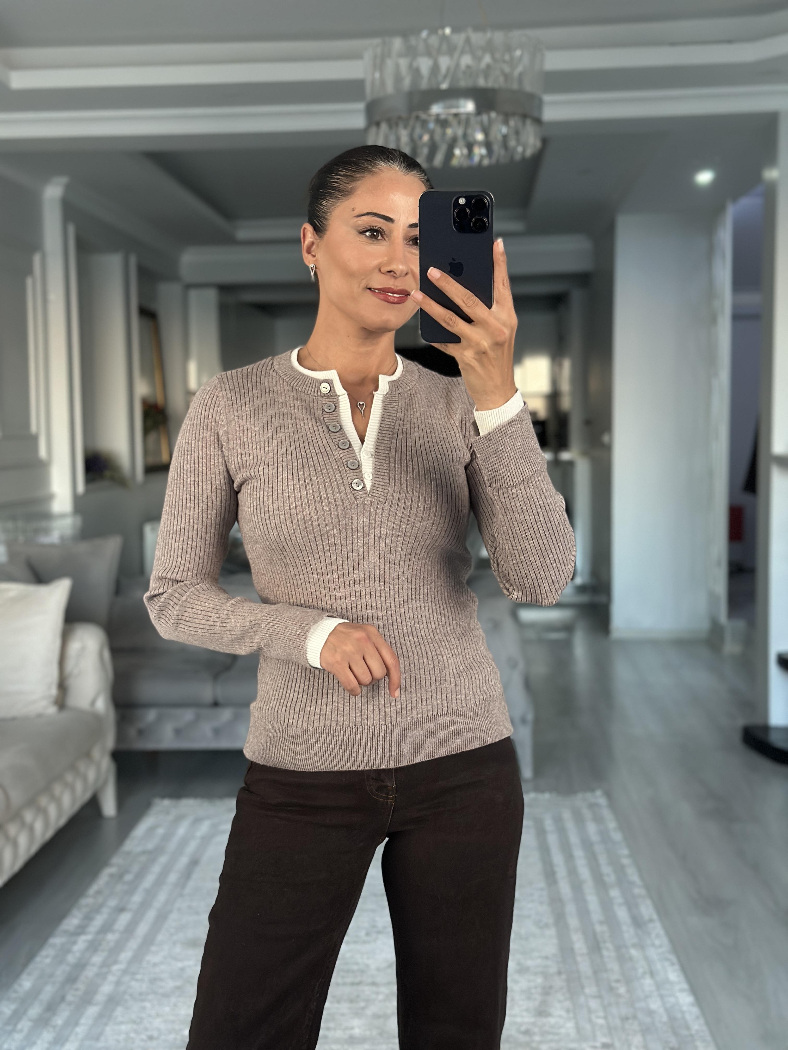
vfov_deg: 39.7
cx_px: 394
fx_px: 1457
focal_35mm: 48
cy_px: 525
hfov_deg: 30.3
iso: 400
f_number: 1.78
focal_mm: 6.86
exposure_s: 1/59
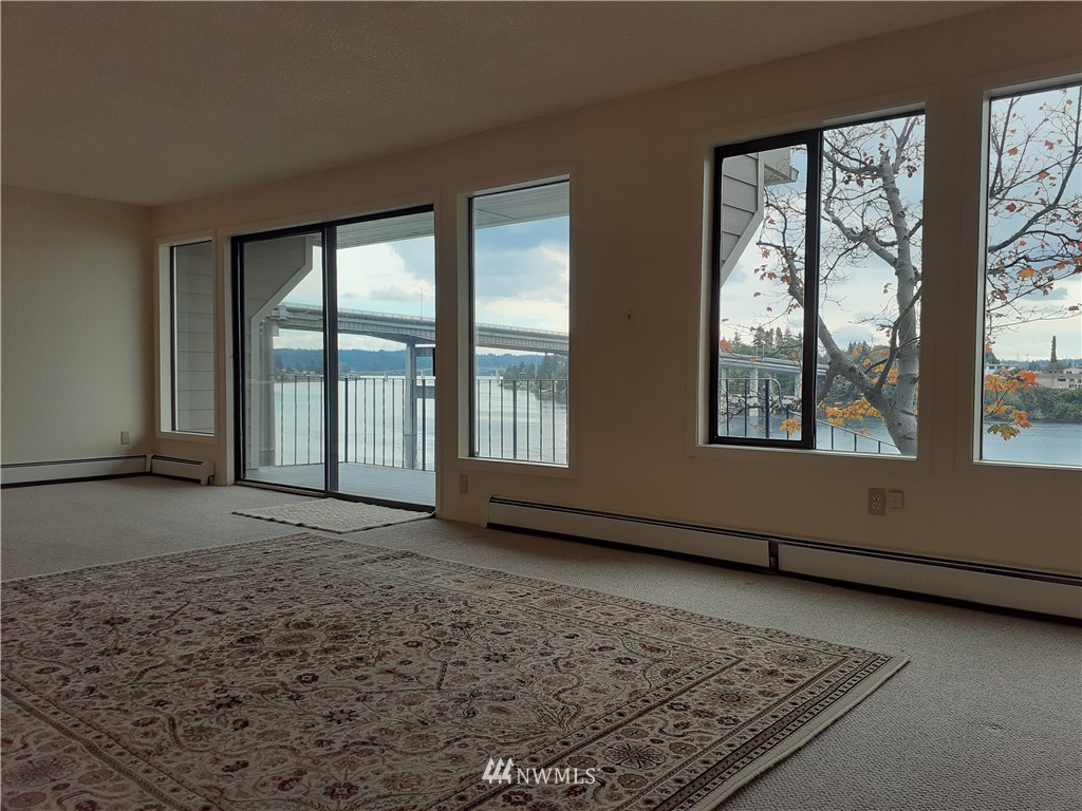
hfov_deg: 65.3
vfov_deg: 51.4
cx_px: 541
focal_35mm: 27
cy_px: 406
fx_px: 844
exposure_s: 1/126
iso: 40
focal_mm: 3.6
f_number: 1.9
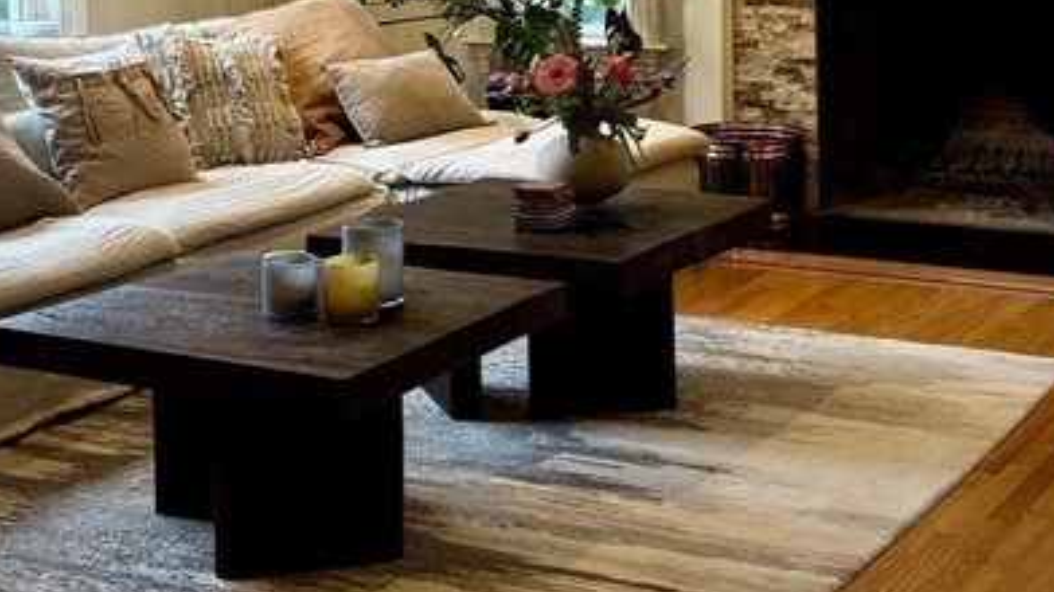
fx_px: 2067
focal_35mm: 74
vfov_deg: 16.0
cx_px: 532
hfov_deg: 28.6
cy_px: 11
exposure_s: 1/60
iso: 80
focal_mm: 5.96
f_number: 1.6
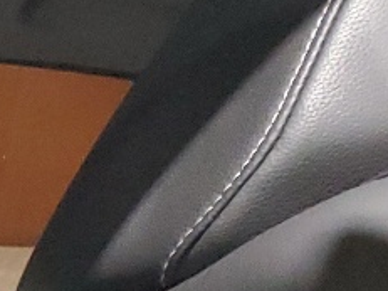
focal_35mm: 180
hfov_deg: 9.2
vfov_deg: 7.3
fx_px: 2017
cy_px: 865
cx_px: -707
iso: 313
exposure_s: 1/20
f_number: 1.5
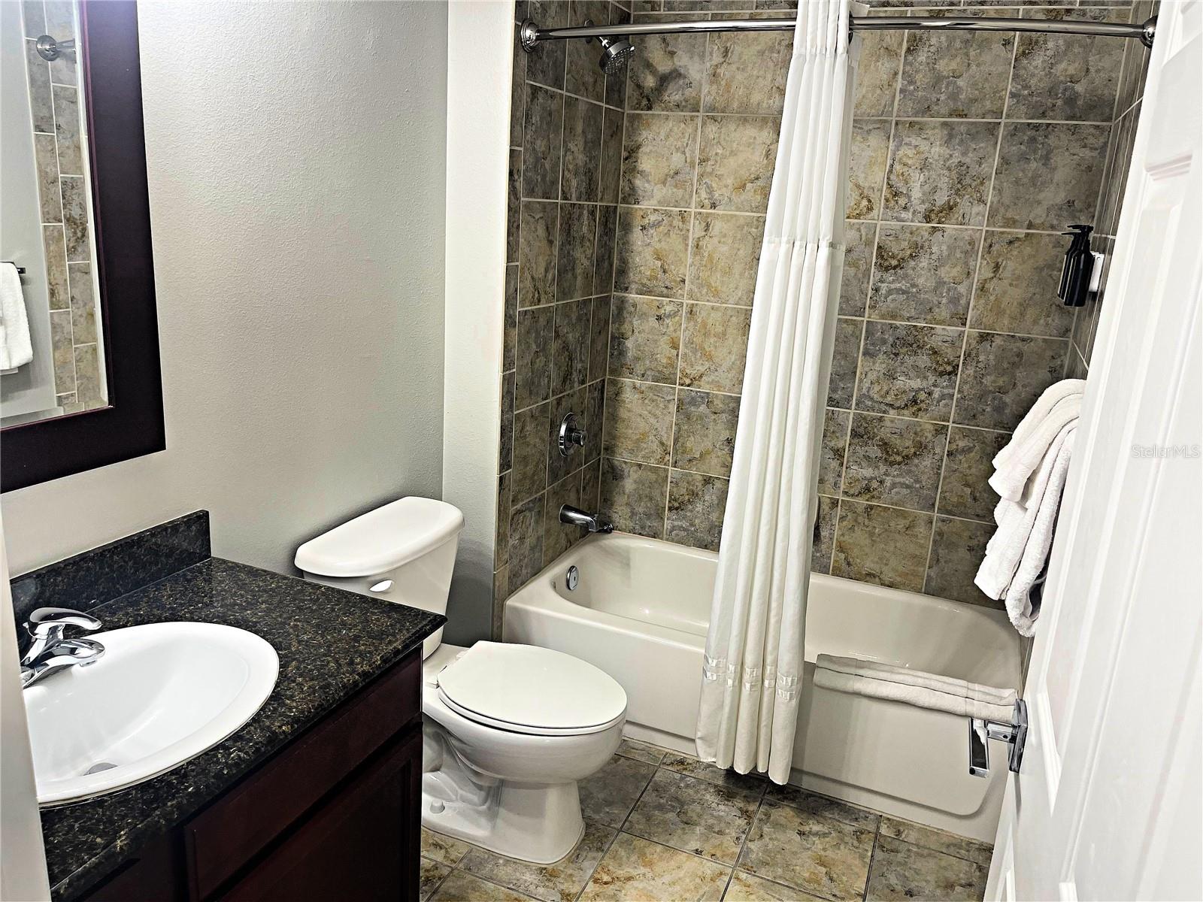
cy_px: 451
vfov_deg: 54.9
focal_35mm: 25
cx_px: 602
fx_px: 869
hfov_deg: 69.4
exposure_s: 1/60
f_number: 1.6
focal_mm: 5.1
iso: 64
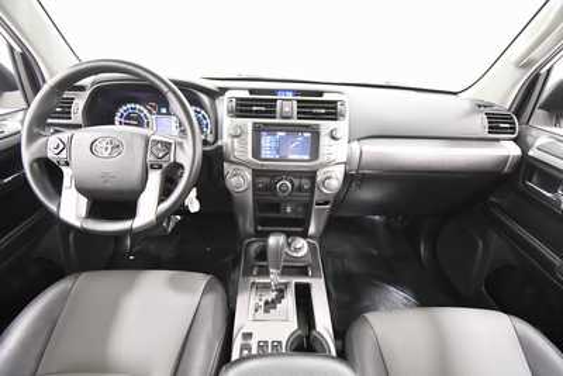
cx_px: 282
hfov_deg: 100.4
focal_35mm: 15
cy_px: 188
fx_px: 235
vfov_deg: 77.4
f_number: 4.5
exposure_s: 1/60
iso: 4500
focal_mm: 10
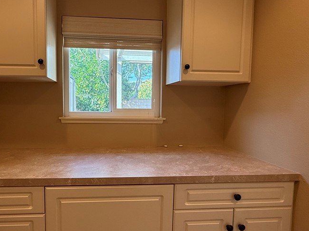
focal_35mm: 22
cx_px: 114
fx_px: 196
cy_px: 117
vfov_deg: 61.1
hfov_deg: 74.9
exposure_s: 1/120
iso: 125
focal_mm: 2.22
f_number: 2.2
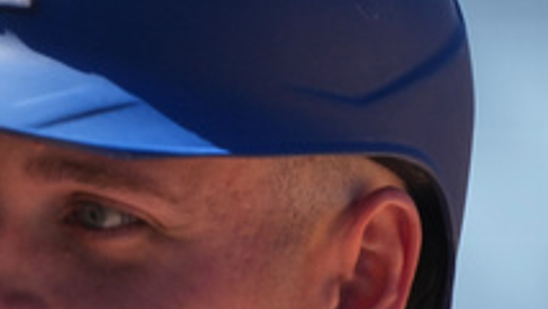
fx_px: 43929
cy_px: 587
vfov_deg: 0.4
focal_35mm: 3022
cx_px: -242
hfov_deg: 0.7
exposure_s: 1/1600
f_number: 4
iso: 400
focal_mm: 600
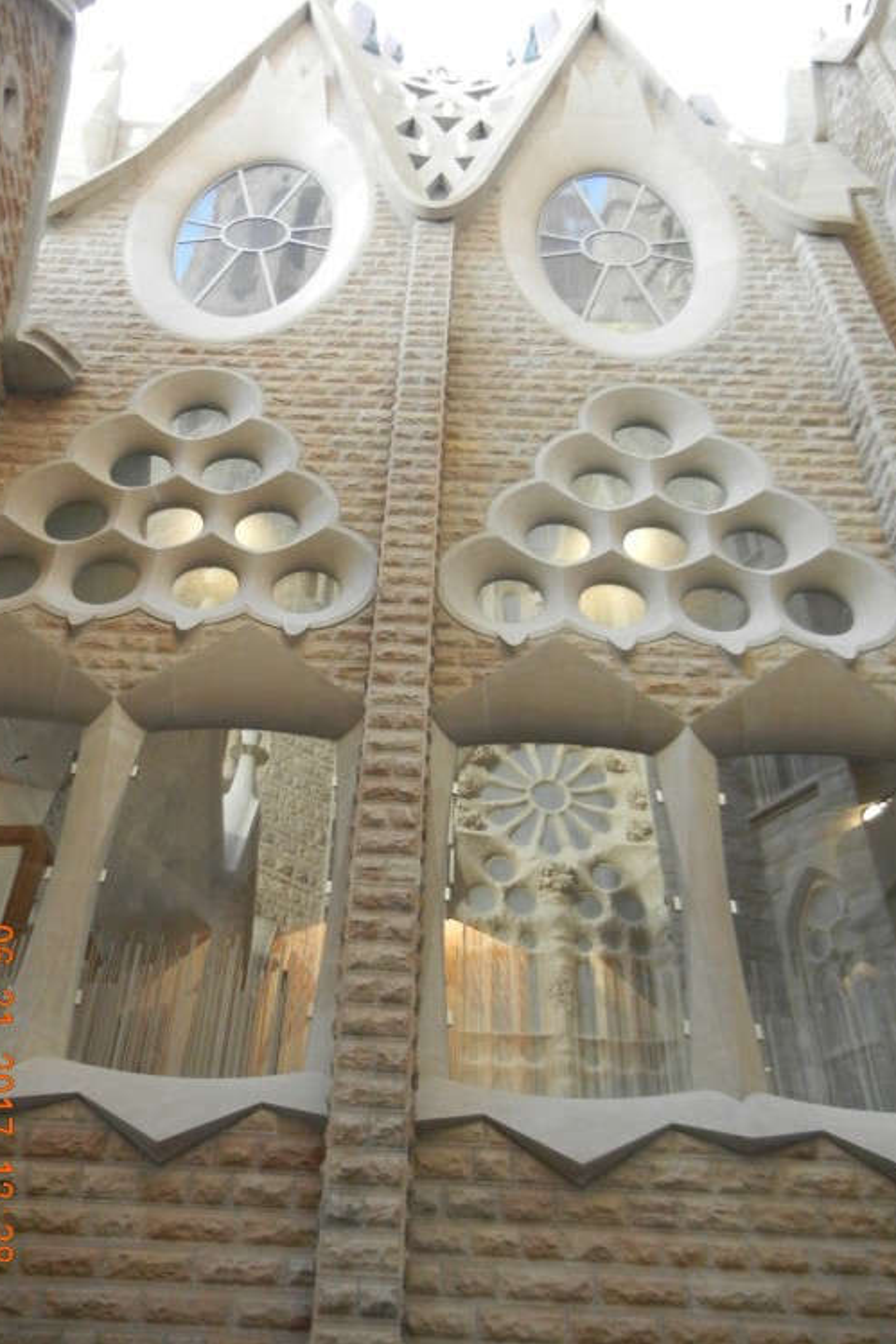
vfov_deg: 58.7
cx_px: 406
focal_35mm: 32
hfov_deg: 41.1
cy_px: 659
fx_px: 1195
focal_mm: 5.4
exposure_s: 1/176
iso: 640
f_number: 3.5
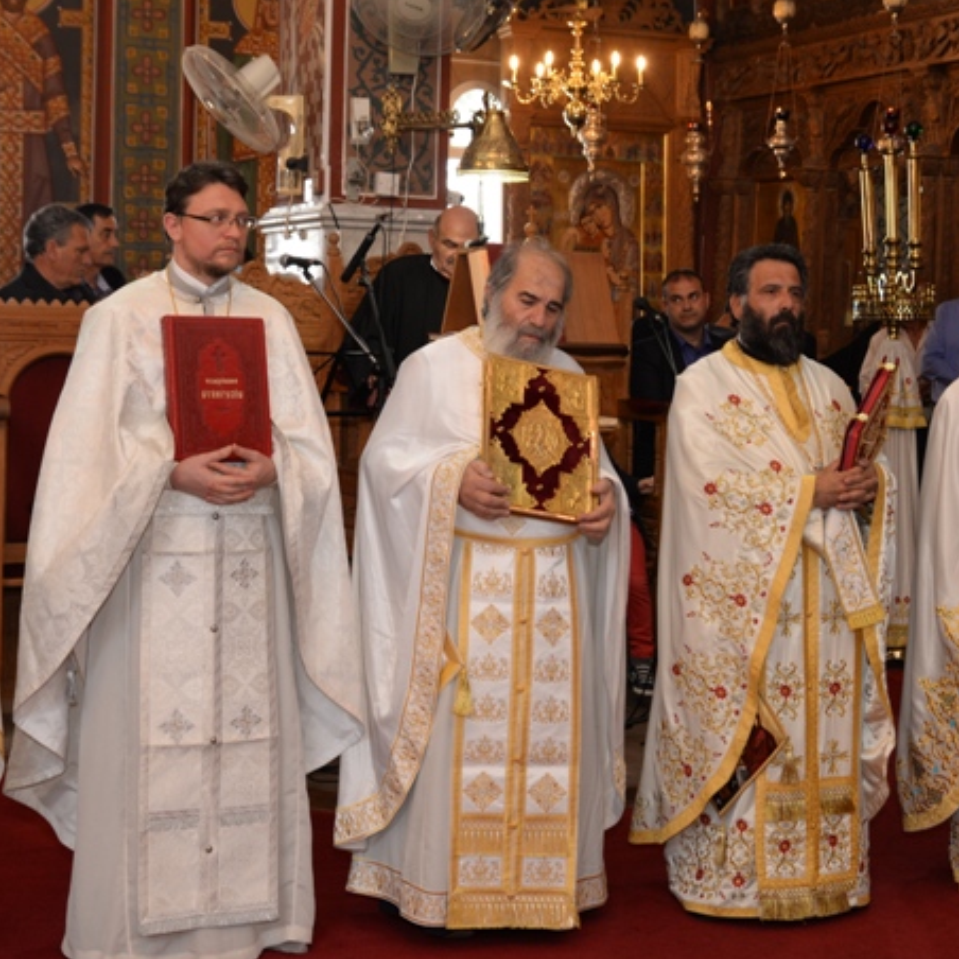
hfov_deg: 26.4
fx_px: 2037
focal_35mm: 65
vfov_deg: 26.5
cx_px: 607
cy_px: 404
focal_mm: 36
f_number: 4.5
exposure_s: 1/60
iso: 400
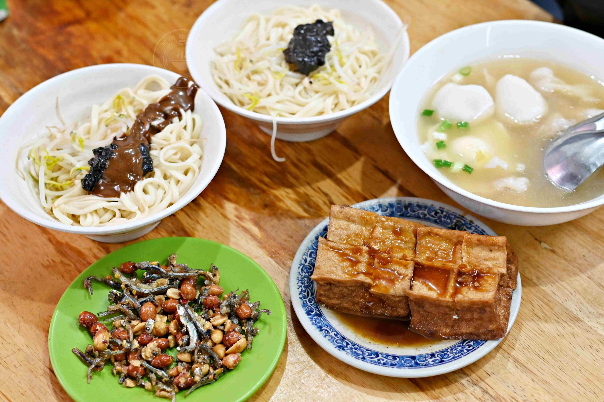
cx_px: 302
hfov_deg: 27.0
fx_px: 1258
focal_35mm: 75
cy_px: 201
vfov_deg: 18.2
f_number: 3.2
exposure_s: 1/200
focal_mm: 50
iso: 1250
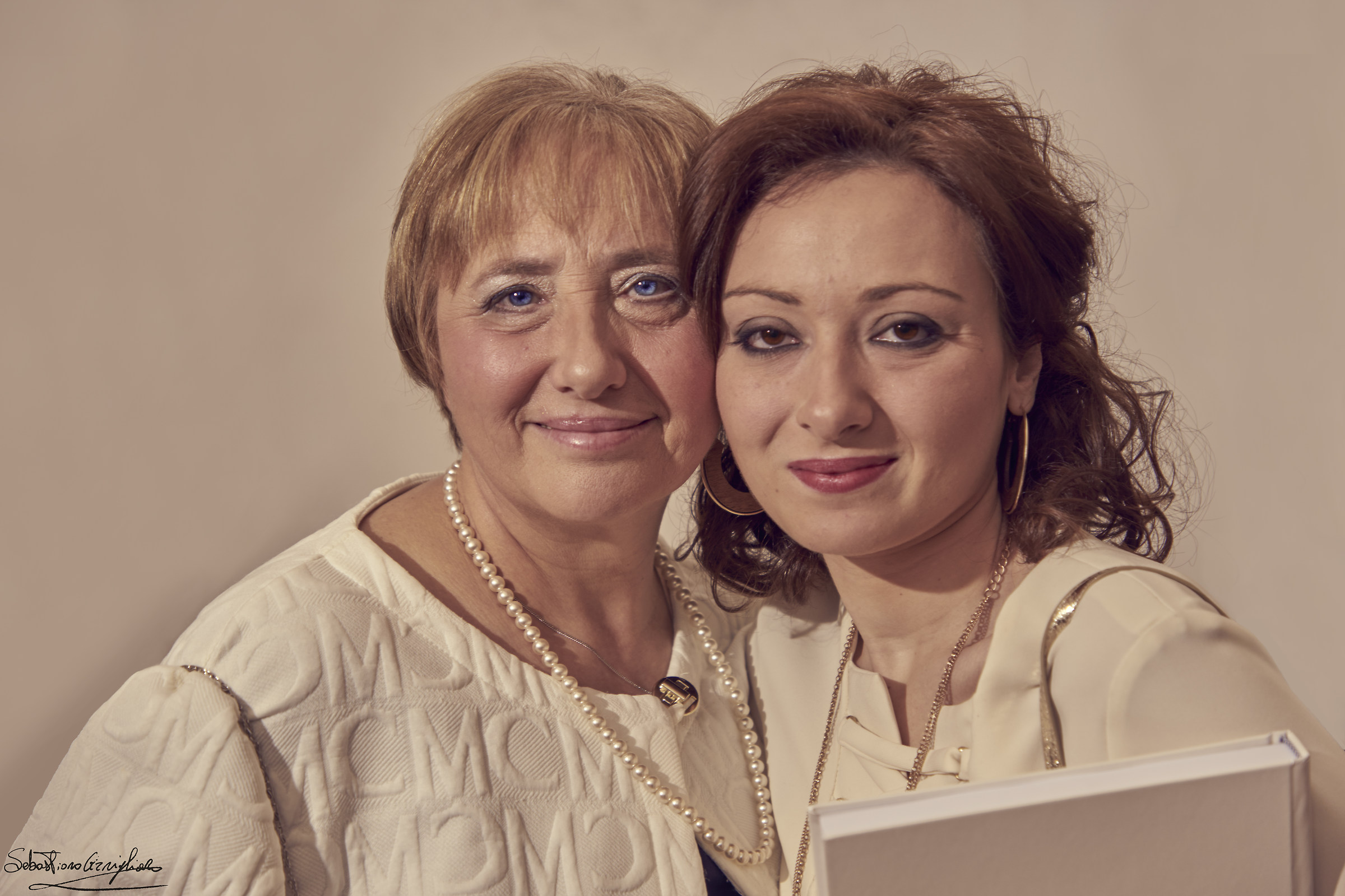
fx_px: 2801
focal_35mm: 75
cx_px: 672
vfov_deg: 18.2
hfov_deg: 27.0
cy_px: 448
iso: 50
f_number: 2.8
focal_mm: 50
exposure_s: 1/200
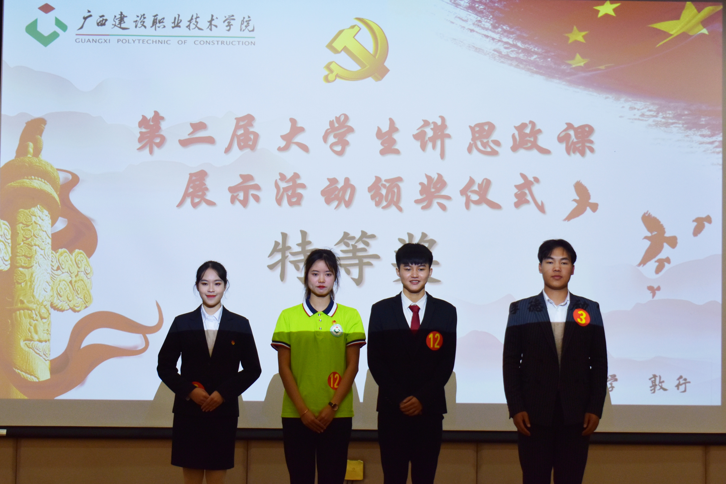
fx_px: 1270
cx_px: 363
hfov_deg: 31.9
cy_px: 242
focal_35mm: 63
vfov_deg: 21.6
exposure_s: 1/125
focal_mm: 42
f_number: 5
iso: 400
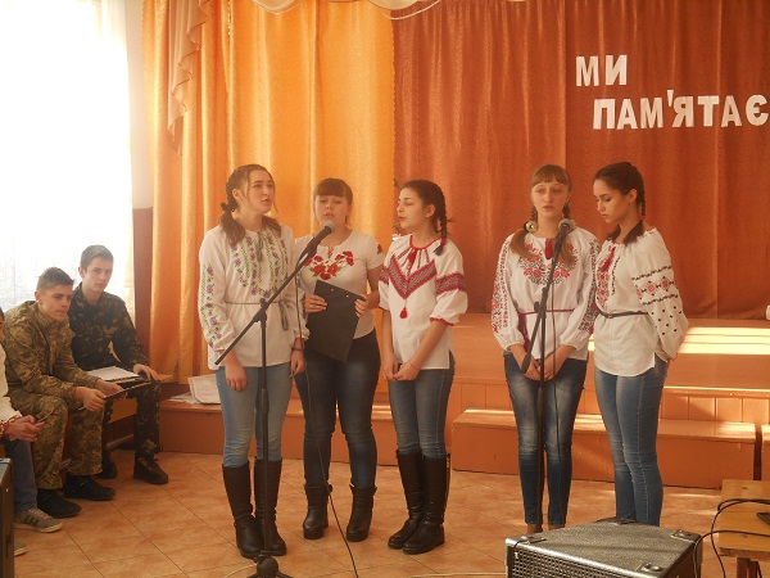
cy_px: 289
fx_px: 1179
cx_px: 385
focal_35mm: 53
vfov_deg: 27.5
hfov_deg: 36.2
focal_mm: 9.5
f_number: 4.2
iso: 100
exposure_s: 1/30
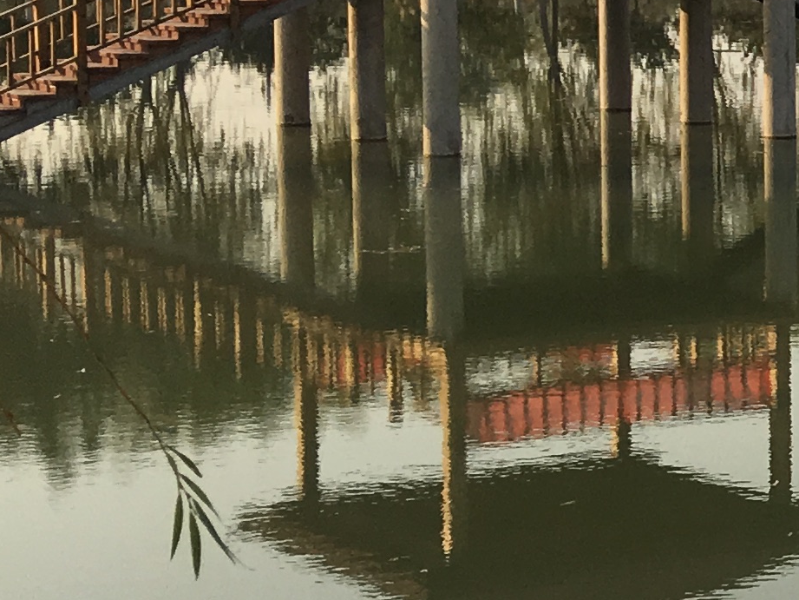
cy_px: 227
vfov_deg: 11.7
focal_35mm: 127
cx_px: 1745
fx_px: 2932
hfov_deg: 12.9
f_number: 2.2
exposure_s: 1/864
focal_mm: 4.15
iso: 25
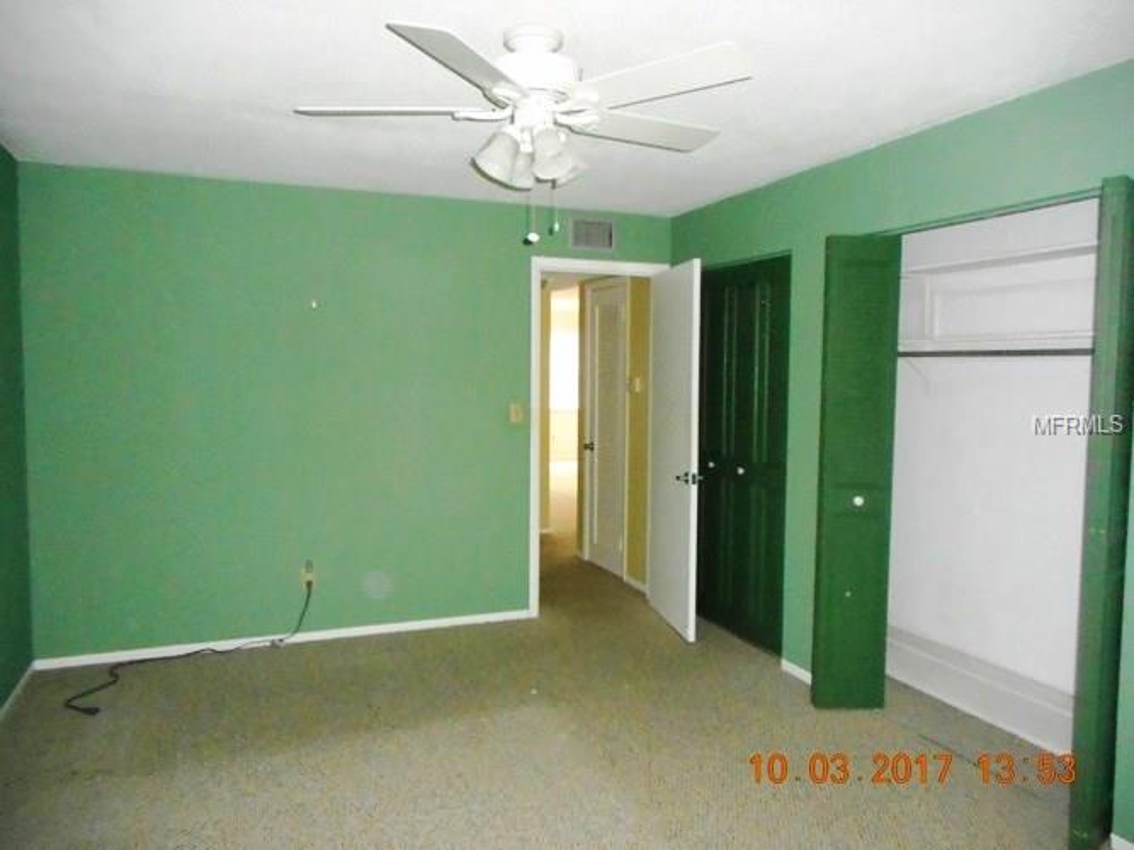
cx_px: 567
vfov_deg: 54.9
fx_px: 819
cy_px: 425
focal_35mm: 25
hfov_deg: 69.4
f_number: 3.7
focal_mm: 4.5
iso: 1600
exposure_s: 1/25
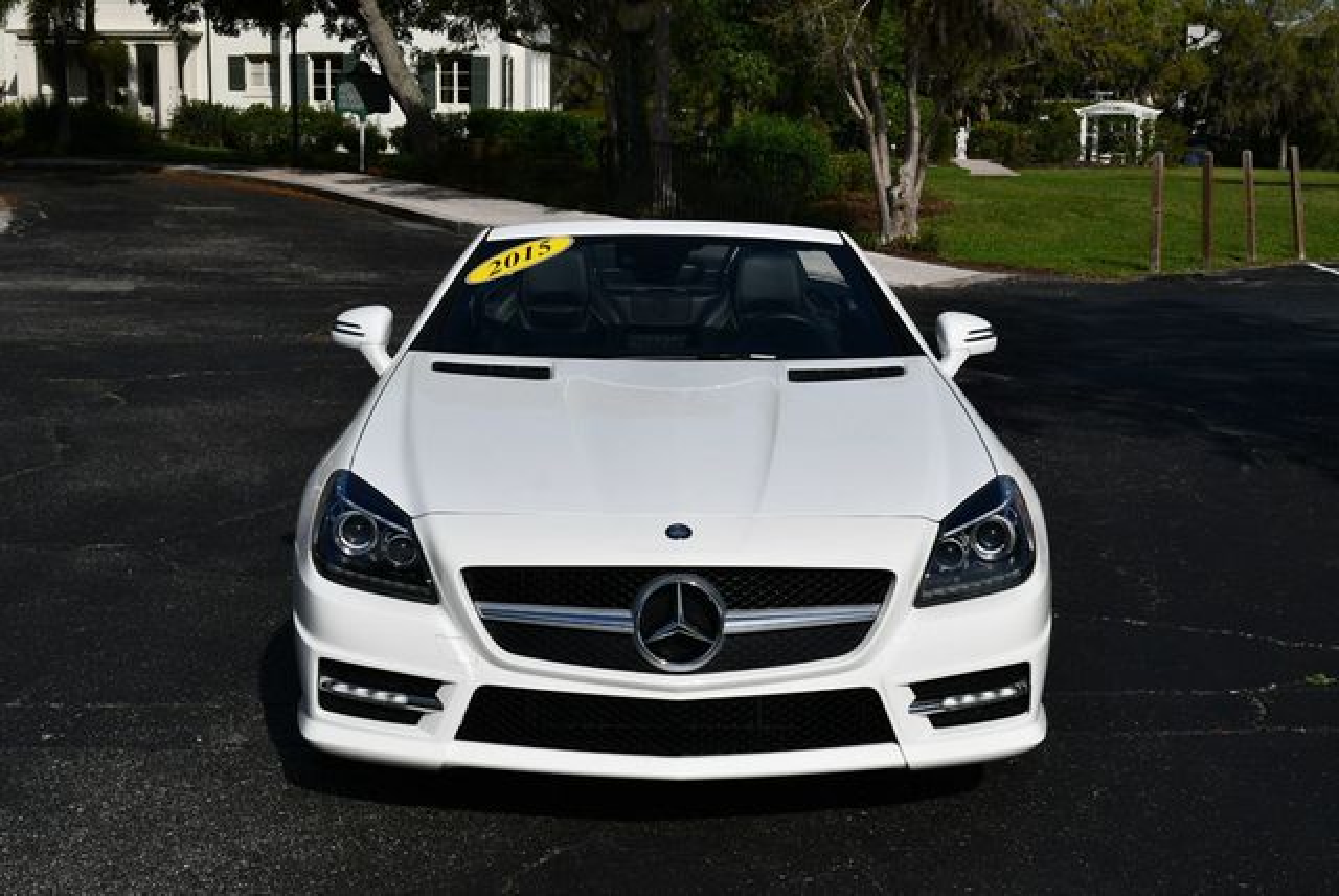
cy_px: 448
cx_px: 670
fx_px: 2085
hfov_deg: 35.6
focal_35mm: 56
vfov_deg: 24.2
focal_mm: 28
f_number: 11
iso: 100
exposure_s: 1/500
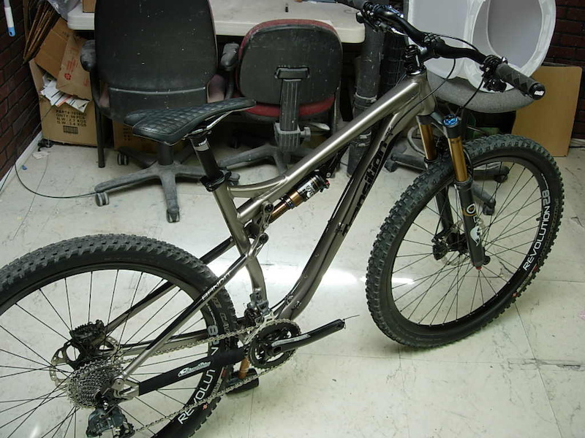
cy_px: 219
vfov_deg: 37.7
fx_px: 642
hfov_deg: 49.0
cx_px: 292
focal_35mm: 38
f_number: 2.8
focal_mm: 7.8
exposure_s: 1/23.9
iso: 64
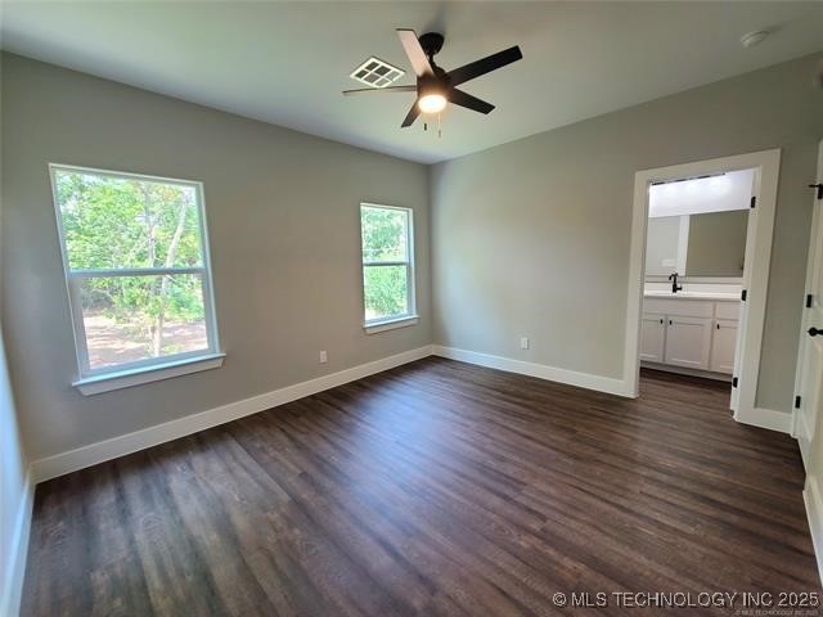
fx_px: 309
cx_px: 412
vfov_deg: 89.9
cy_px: 308
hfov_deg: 106.2
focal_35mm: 13
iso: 100
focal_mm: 2.2
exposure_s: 1/60.2
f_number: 2.2
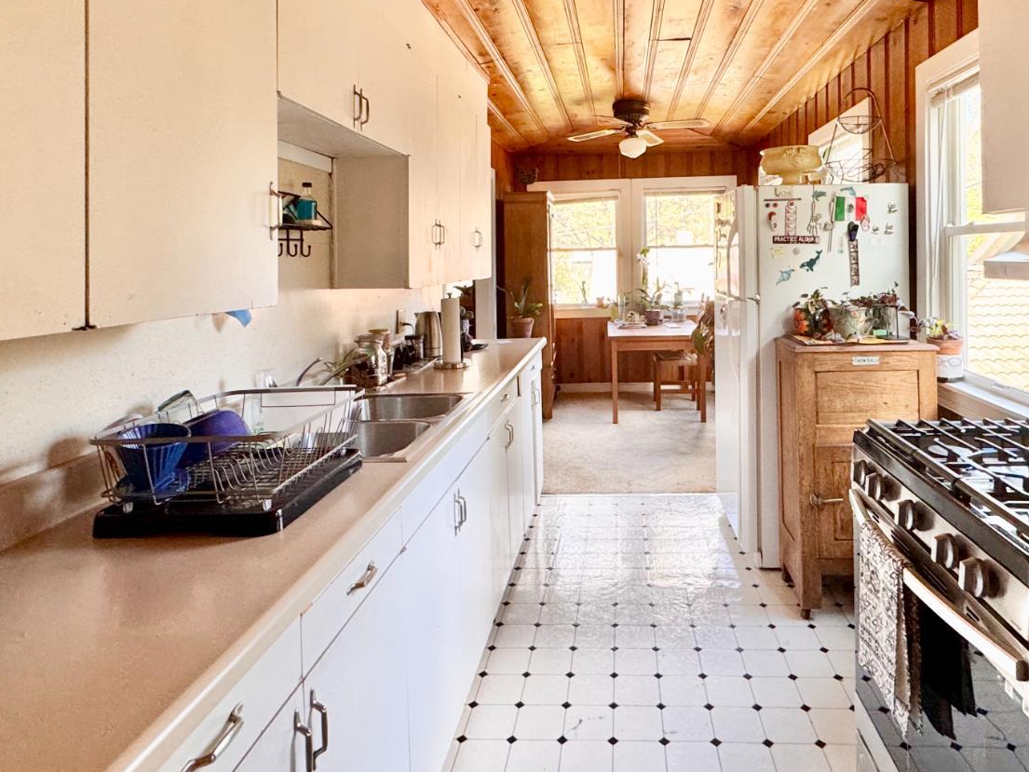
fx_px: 565
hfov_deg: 84.1
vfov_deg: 68.7
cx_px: 587
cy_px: 395
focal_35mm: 19
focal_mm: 2.22
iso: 250
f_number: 2.2
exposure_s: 1/120
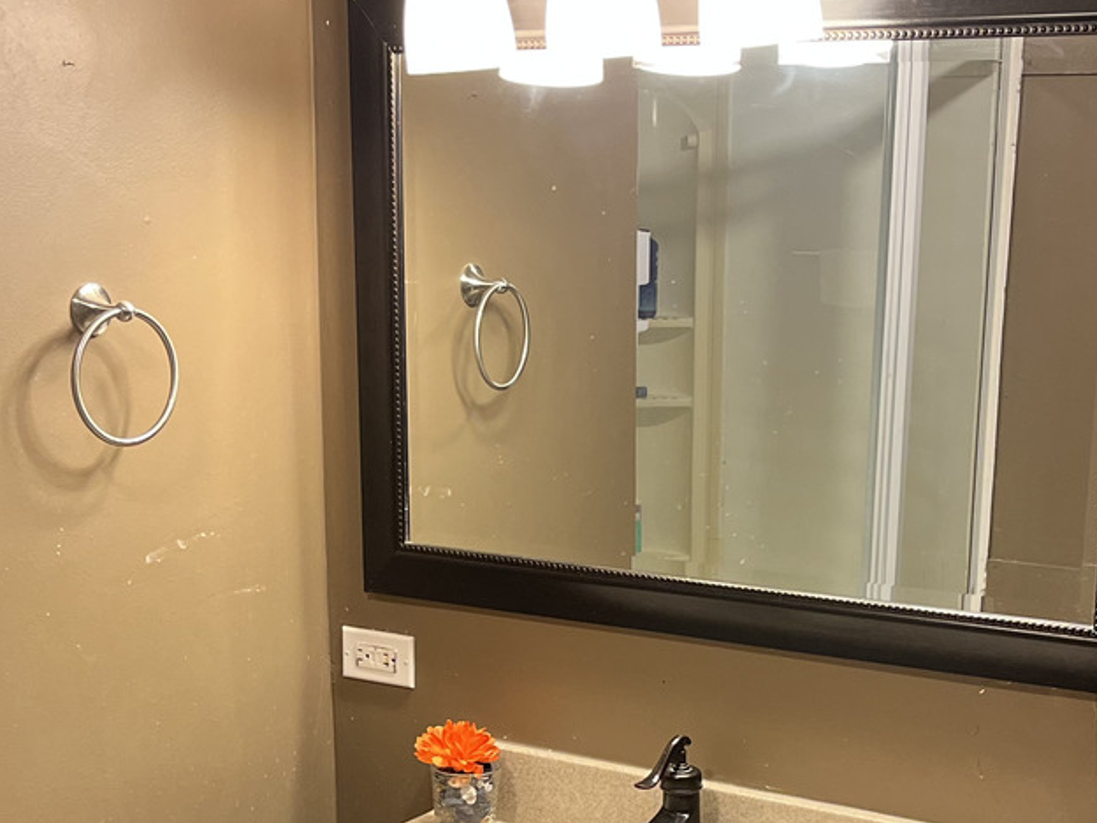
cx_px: 599
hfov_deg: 32.2
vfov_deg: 24.0
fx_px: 1901
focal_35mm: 60
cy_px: 674
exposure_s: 1/60
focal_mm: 5.1
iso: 250
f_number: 1.6
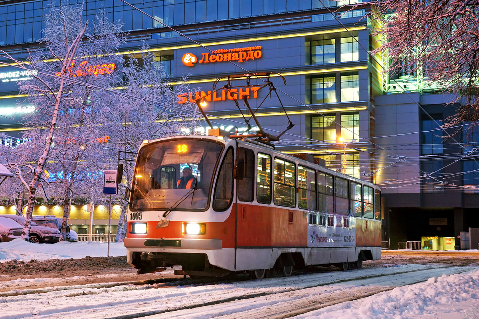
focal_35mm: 52
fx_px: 698
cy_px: 160
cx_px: 240
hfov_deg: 37.9
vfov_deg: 25.8
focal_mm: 35
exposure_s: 1/5
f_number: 6.3
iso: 400
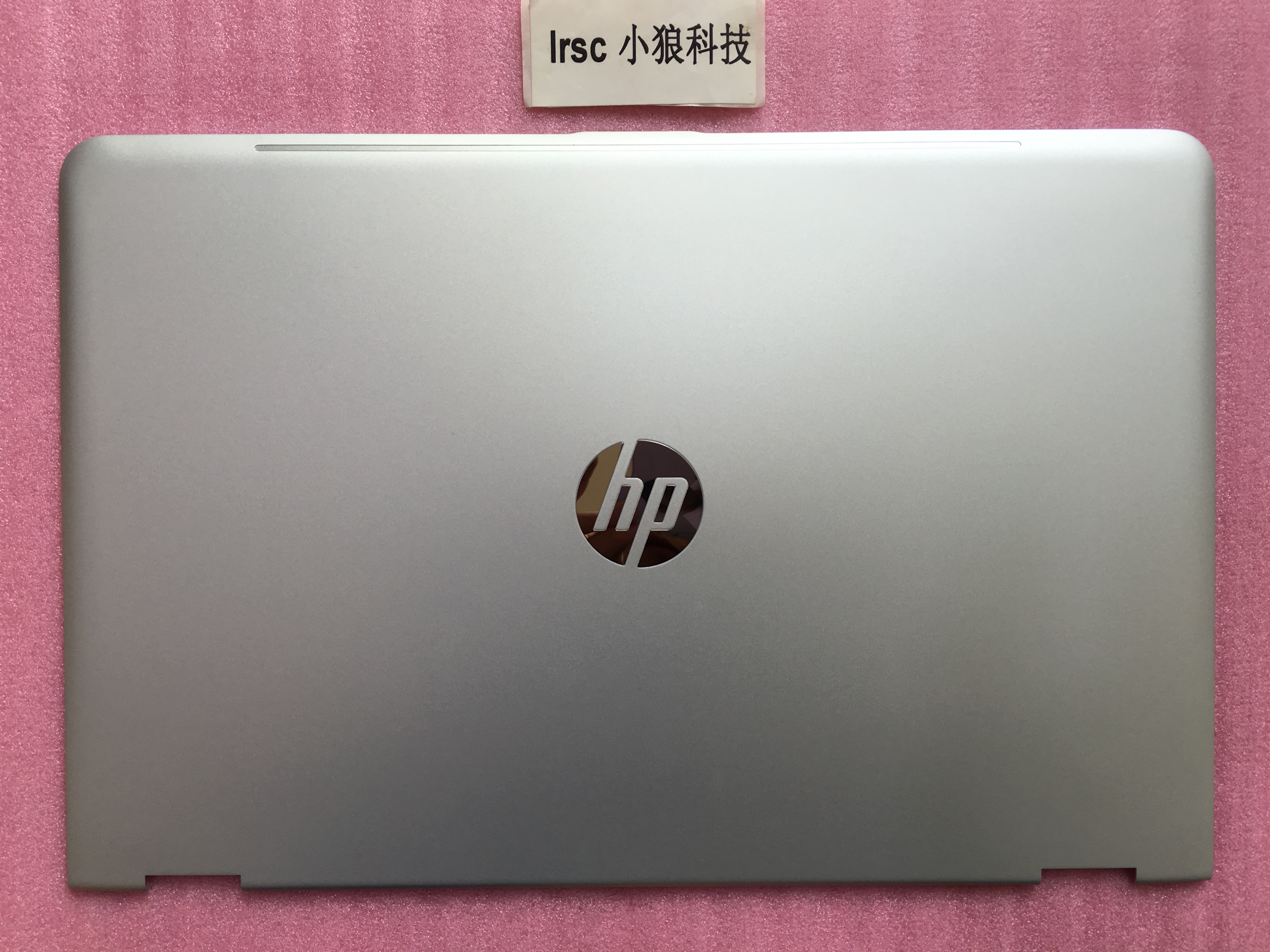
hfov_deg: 61.7
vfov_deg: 48.2
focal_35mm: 29
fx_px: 1064
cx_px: 635
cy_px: 476
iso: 25
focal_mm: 4.15
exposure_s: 1/50
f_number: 2.2
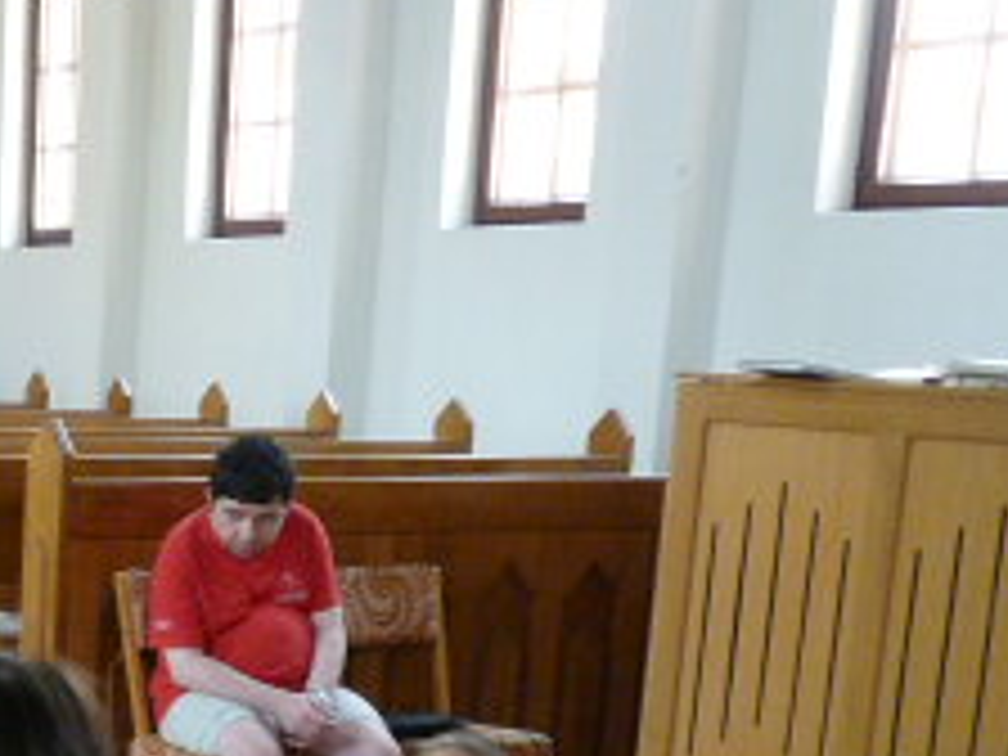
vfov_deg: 18.0
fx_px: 2242
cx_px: -86
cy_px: 950
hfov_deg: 23.8
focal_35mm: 77
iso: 400
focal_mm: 4.8
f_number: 2.8
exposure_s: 1/13
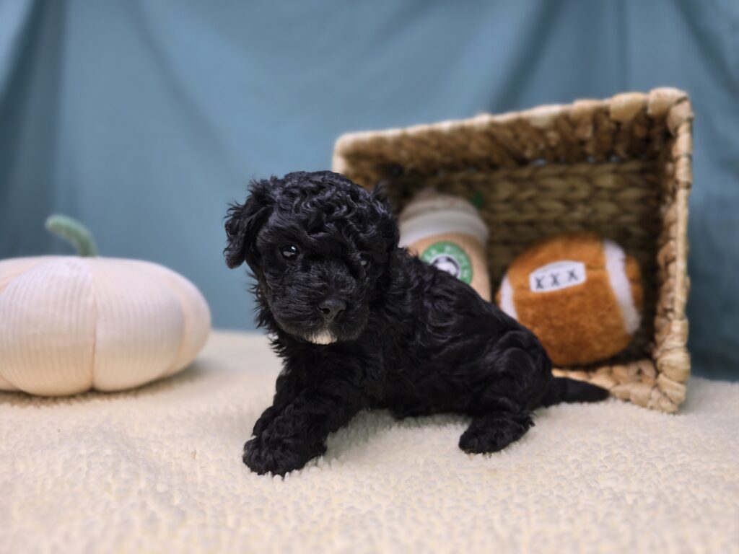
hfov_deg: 73.9
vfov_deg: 58.9
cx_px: 370
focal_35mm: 23
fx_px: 491
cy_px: 277
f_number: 1.7
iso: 40
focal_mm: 6.3
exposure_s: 1/65.6
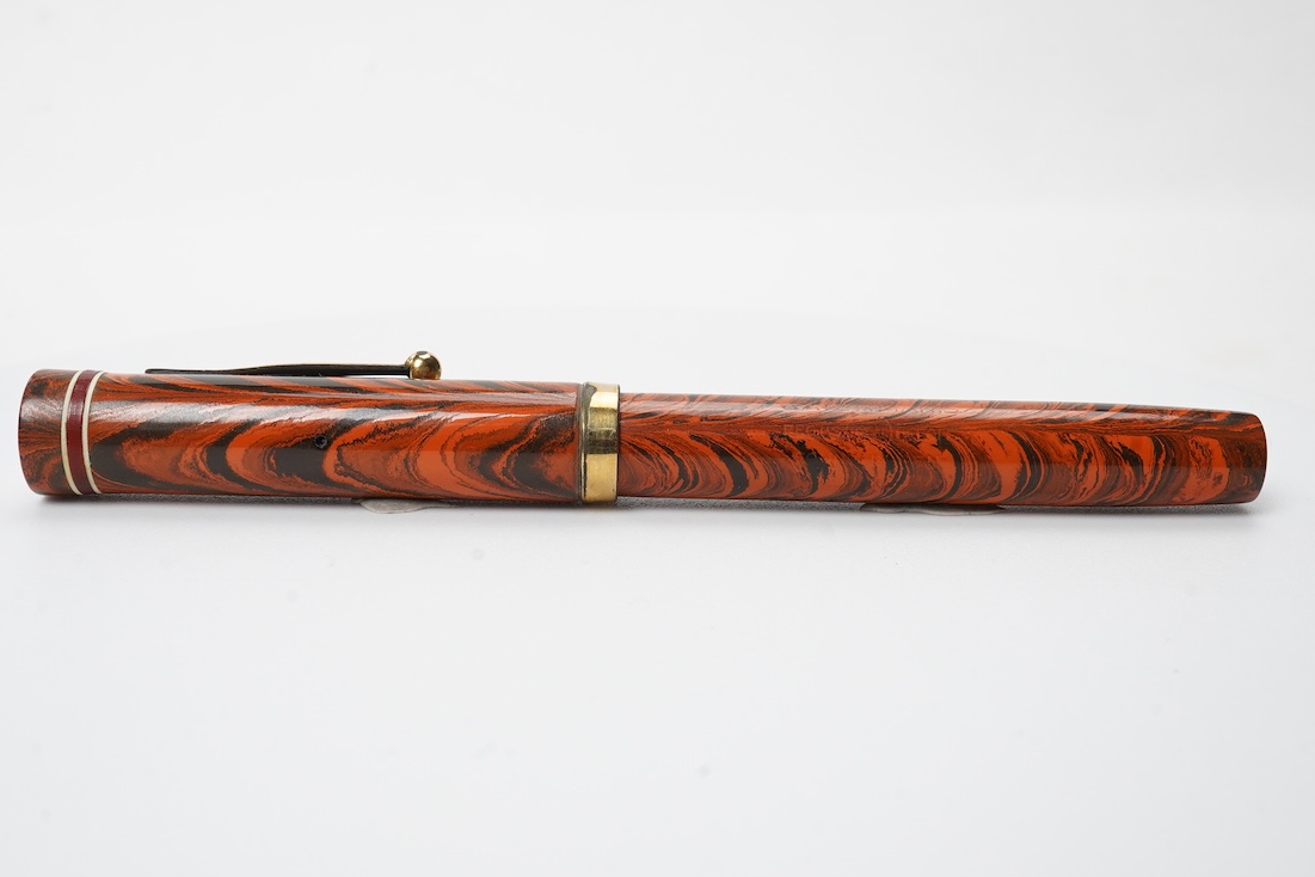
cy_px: 435
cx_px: 658
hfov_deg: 42.7
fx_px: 1680
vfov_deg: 29.2
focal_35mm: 46
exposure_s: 1/100
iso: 640
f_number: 22
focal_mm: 30
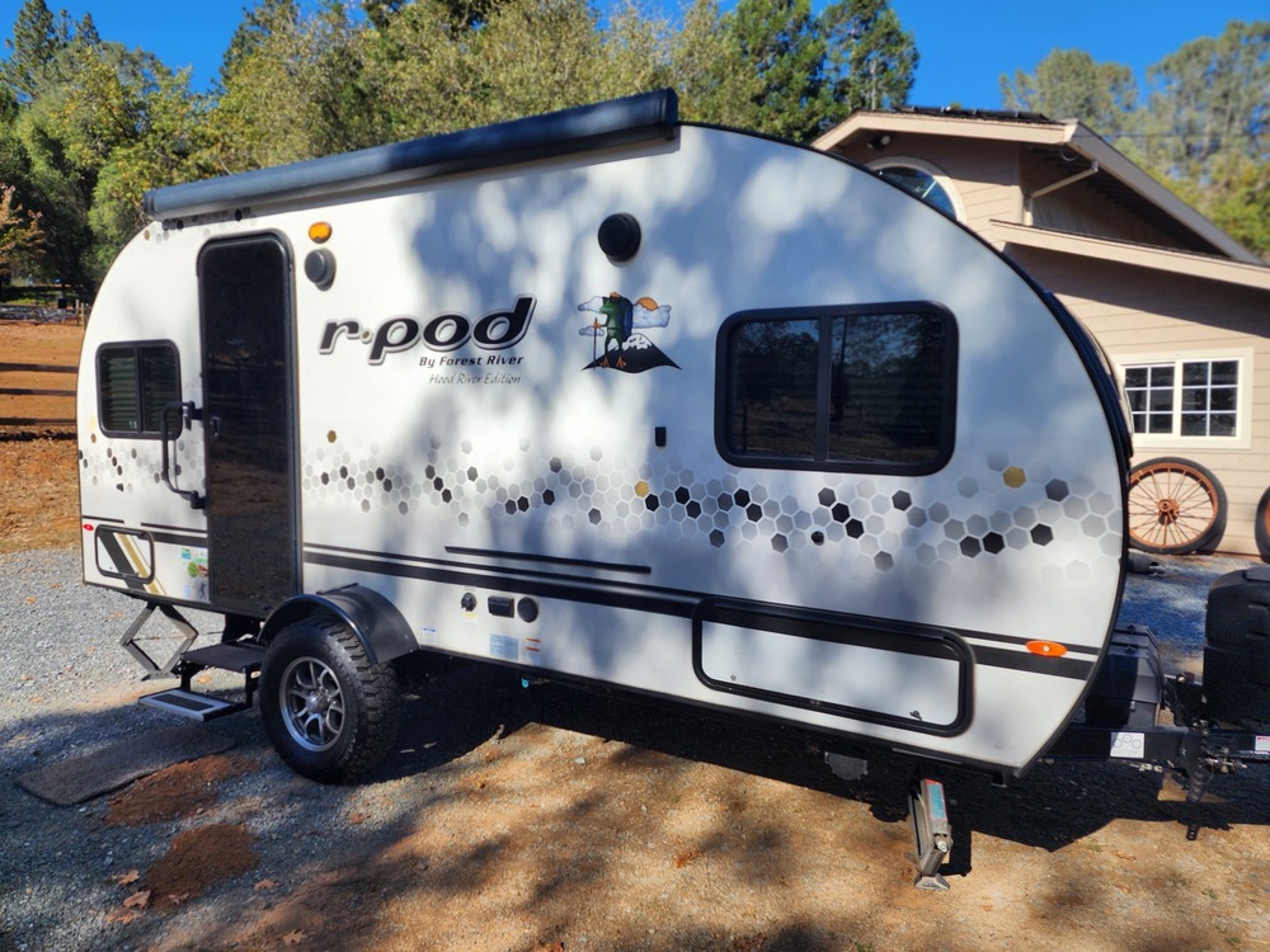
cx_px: 635
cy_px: 476
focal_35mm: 23
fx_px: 844
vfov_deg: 58.9
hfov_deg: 73.9
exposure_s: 1/973
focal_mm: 6.4
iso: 12
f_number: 1.8
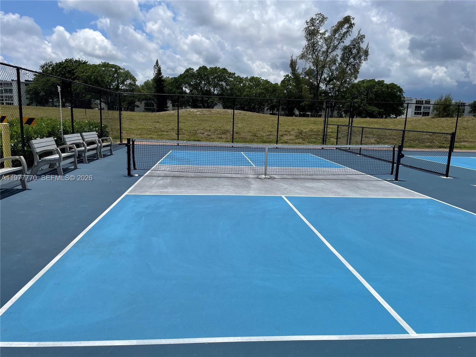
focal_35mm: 26
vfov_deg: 53.1
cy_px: 178
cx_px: 238
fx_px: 358
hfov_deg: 67.3
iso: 32
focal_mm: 4.2
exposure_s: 1/7813
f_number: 1.6
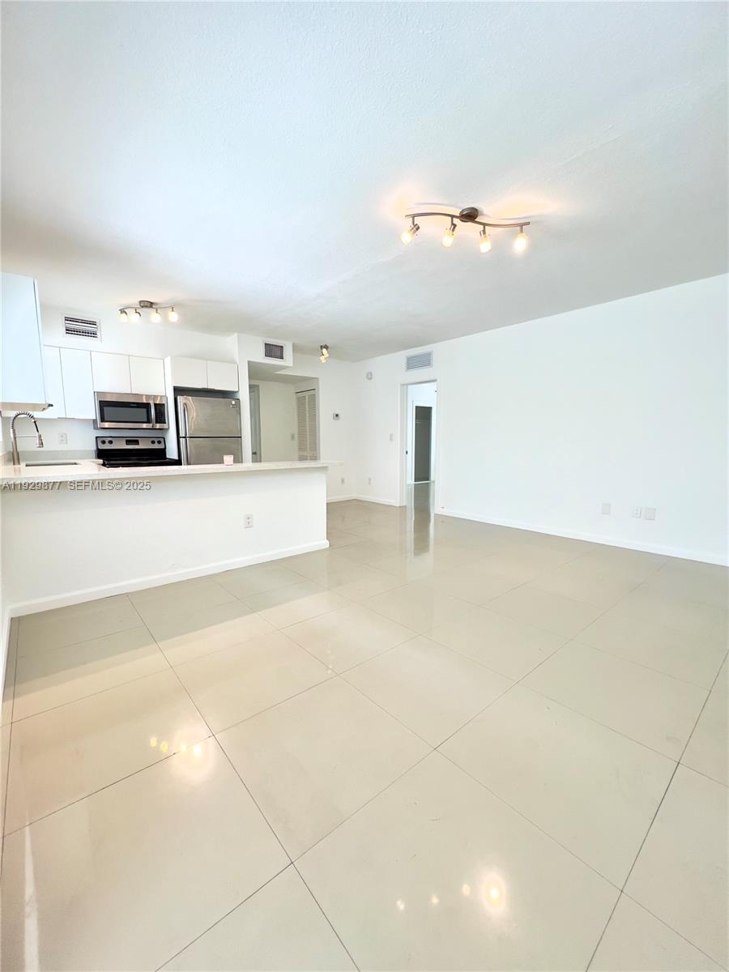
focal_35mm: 13
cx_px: 364
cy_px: 486
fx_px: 365
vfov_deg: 106.2
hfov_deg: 89.9
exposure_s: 1/120
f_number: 1.8
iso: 125
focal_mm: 1.57
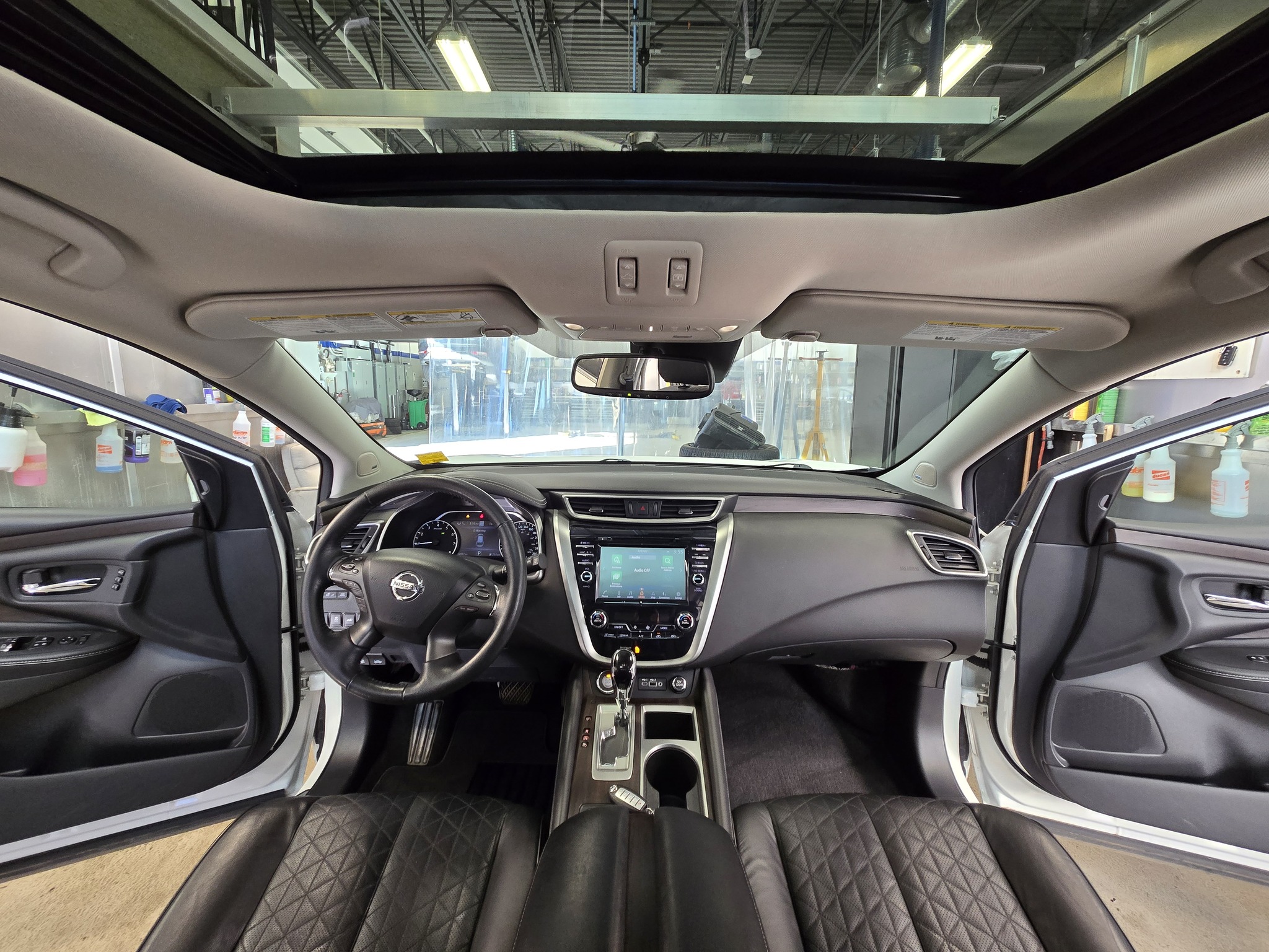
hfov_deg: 106.2
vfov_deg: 89.9
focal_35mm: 13
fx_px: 477
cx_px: 634
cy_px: 476
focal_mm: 2.2
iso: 200
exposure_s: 1/60
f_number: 2.2
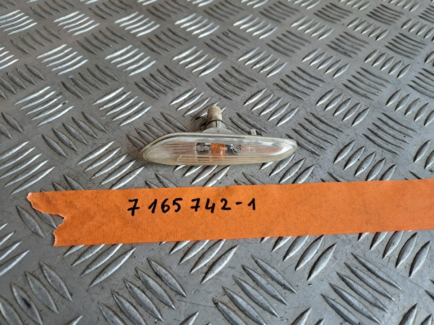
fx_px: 301
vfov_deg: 56.8
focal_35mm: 24
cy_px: 162
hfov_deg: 71.6
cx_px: 217
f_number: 1.8
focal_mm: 5.23
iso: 64
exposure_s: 1/50
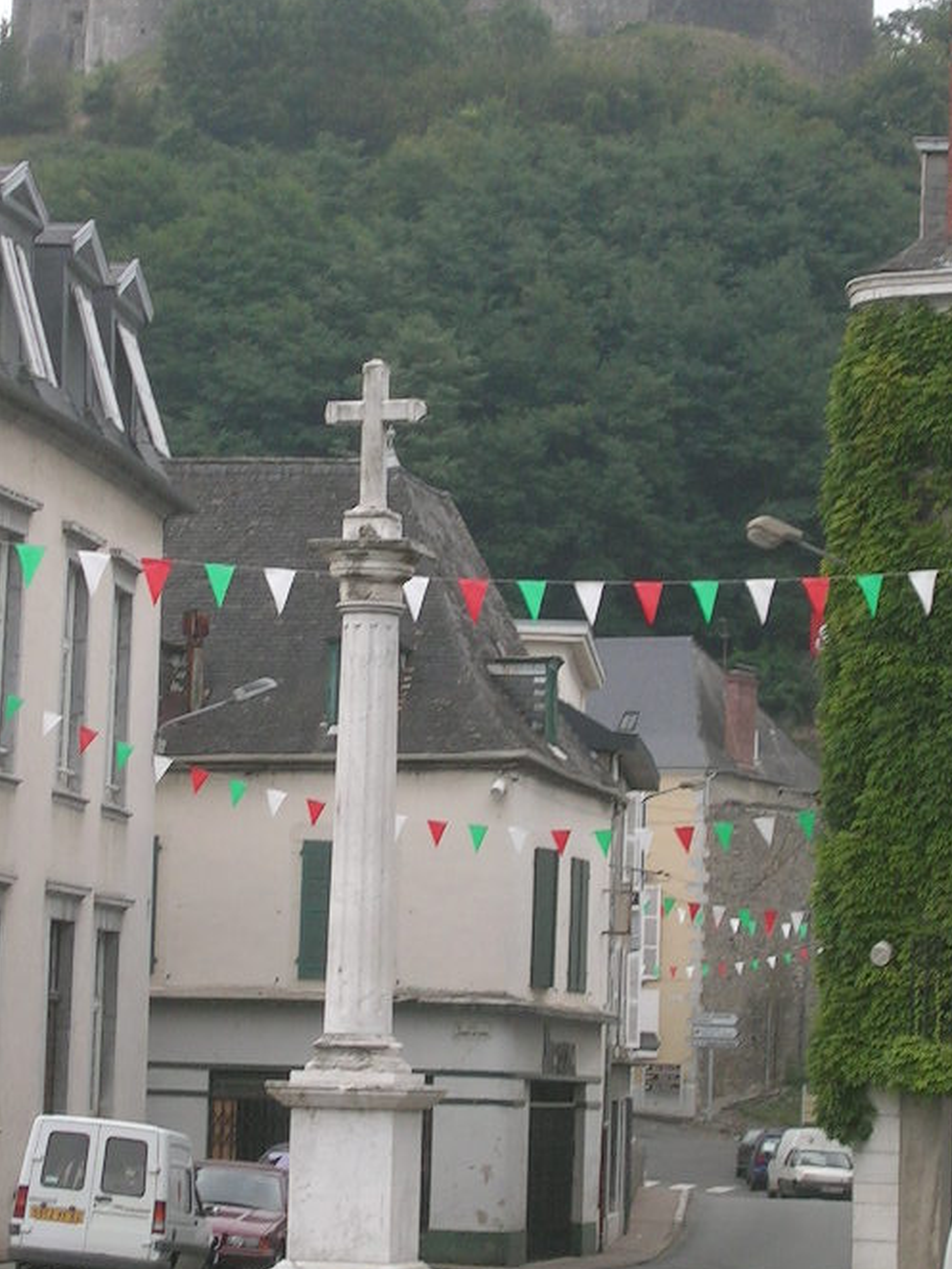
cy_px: 588
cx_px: 442
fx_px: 4874
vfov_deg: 14.8
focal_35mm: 133
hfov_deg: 11.2
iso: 50
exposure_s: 1/72.7
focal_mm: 13
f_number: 4.2
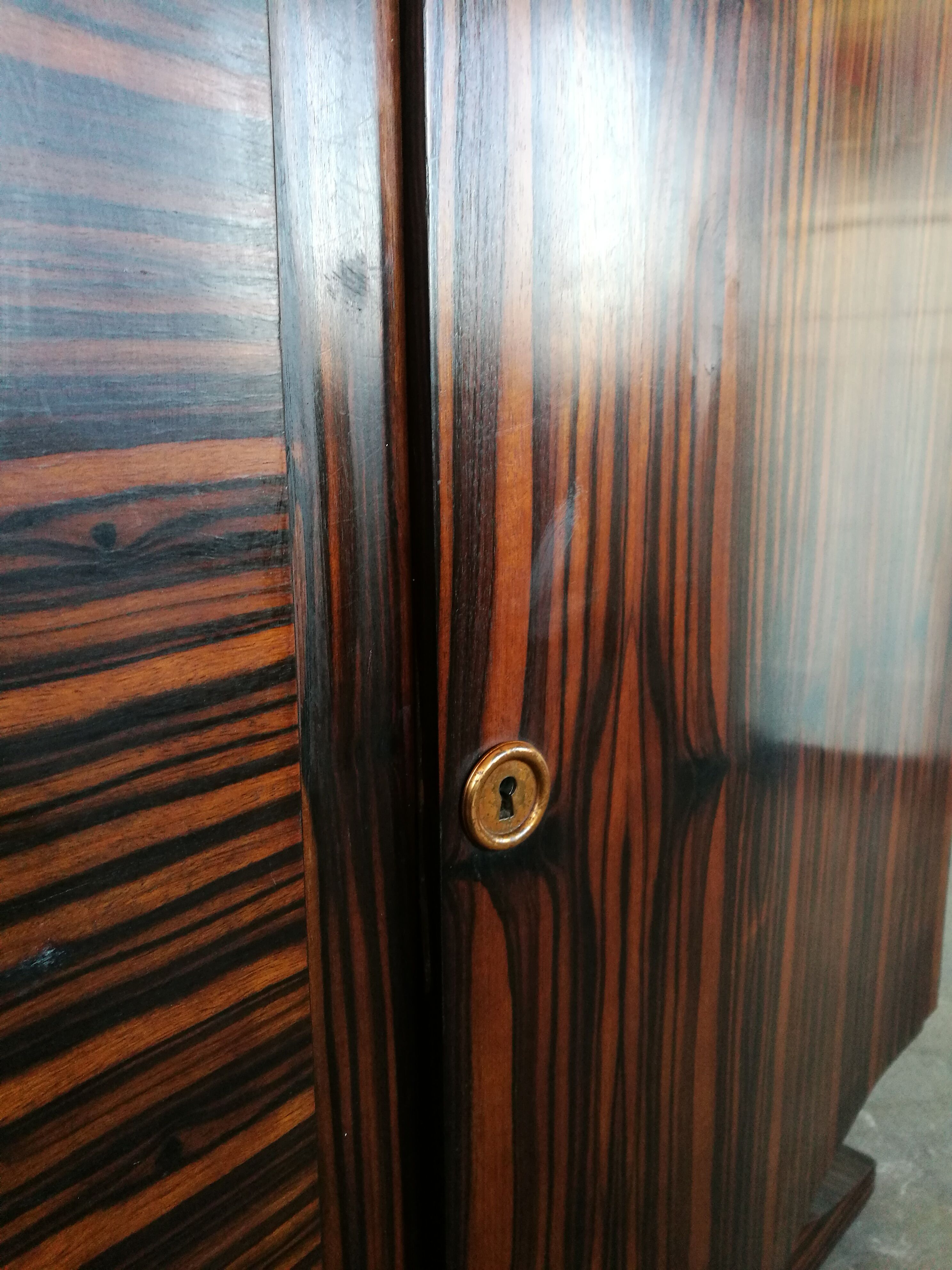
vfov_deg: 65.3
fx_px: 990
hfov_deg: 51.4
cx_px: 476
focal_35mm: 27
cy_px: 635
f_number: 2.2
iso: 250
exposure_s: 1/30
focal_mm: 4.5
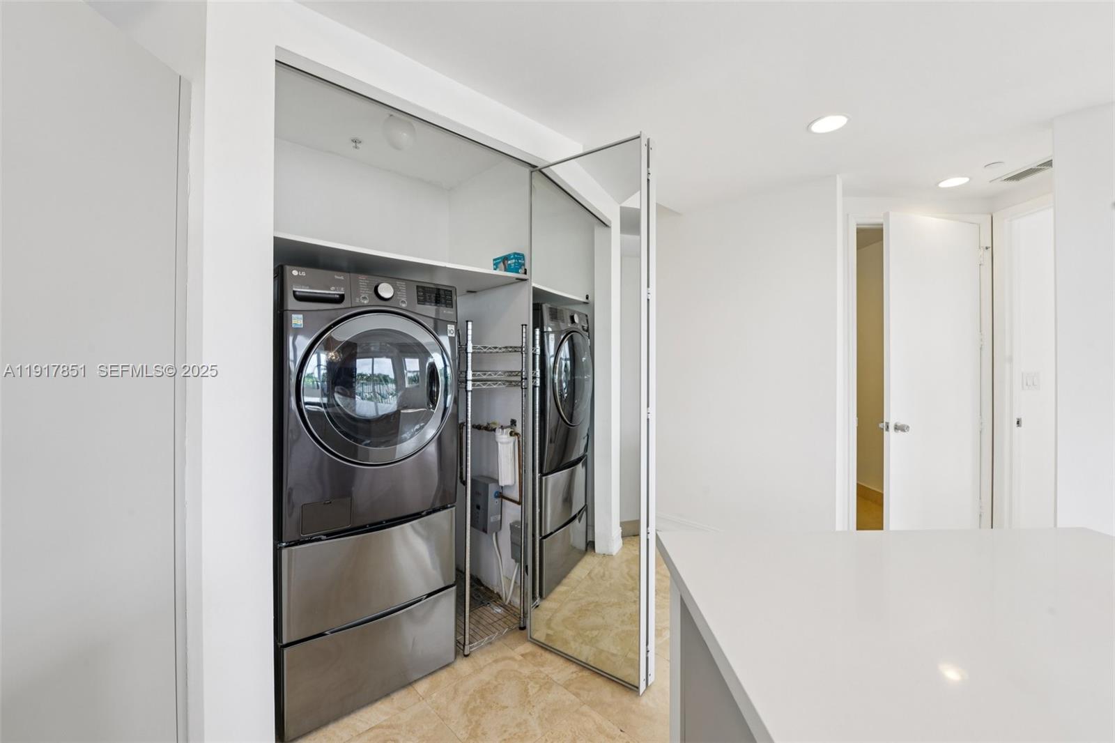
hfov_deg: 104.3
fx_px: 433
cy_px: 372
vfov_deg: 81.2
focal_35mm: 14
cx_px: 558
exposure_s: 1/20
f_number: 9
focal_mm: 14
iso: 200
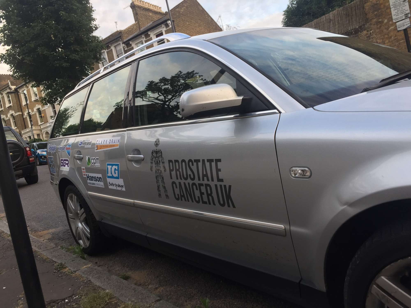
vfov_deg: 48.2
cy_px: 154
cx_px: 206
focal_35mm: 29
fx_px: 344
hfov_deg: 61.7
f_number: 2.2
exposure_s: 1/100
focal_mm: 4.15
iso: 40
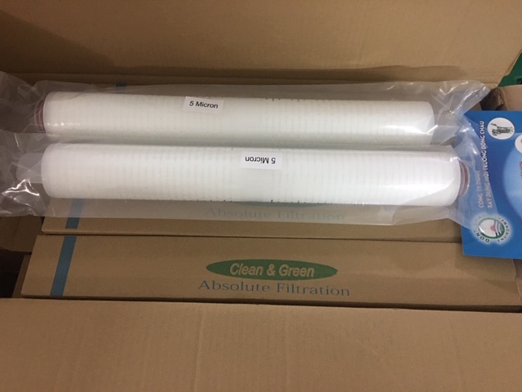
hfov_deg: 61.7
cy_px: 196
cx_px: 261
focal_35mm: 29
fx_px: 437
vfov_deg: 48.2
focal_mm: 4.15
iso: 125
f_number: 2.2
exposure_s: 1/8
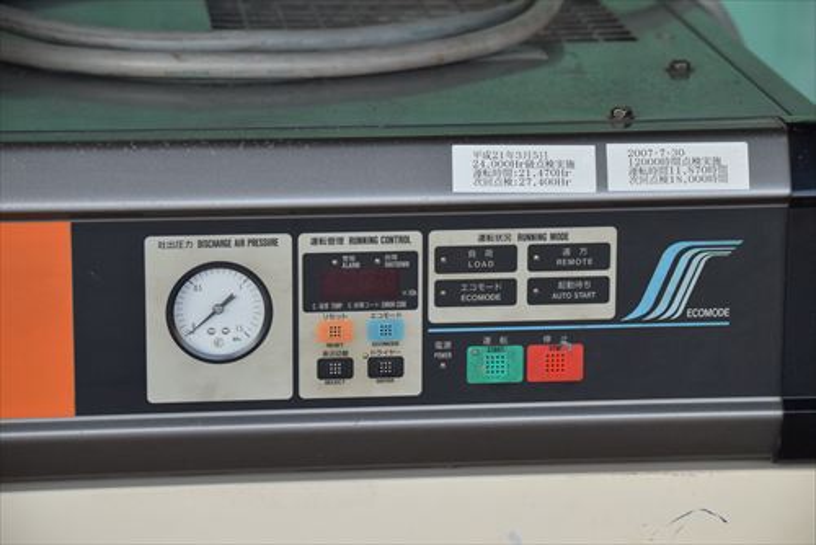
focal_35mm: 108
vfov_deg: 12.7
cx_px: 408
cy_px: 272
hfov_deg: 18.9
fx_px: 2449
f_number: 6.3
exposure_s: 1/800
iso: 1250
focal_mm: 72
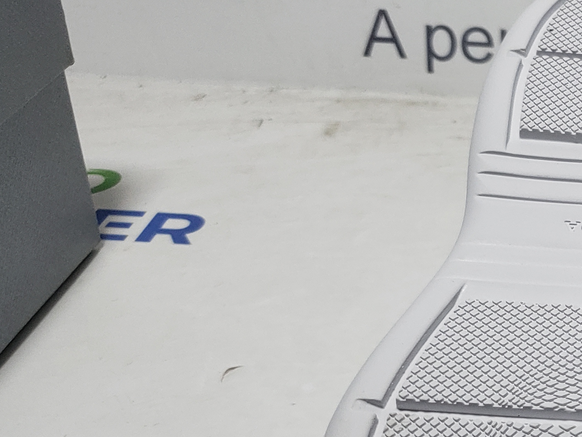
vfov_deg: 19.5
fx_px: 1244
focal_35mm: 74
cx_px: 778
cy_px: 407
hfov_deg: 23.1
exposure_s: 1/579
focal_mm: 4.3
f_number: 1.5
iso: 50
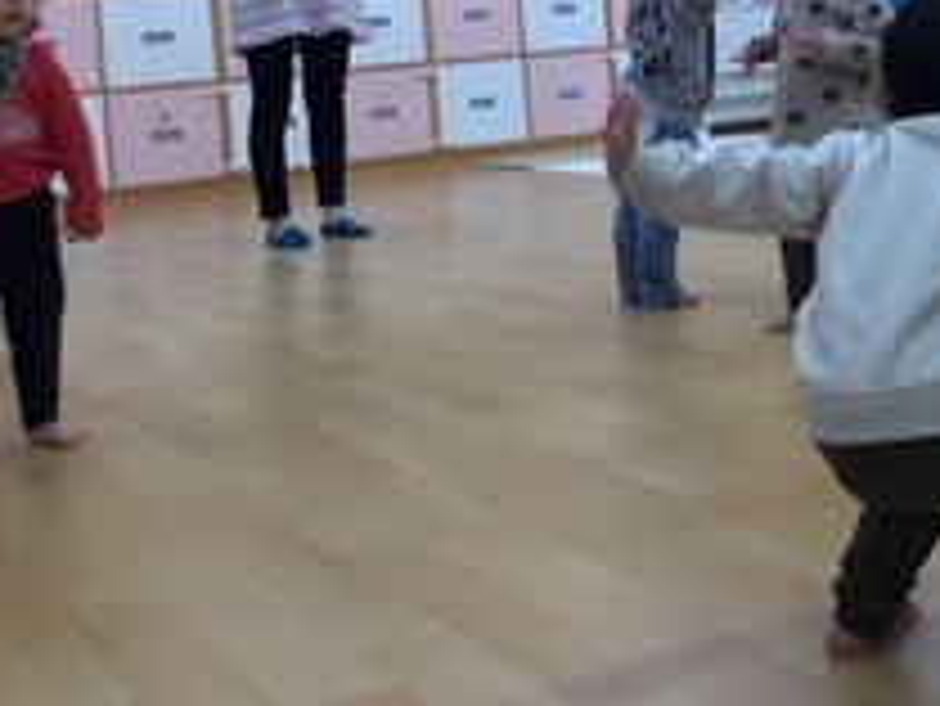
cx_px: 720
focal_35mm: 62
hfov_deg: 30.6
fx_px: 1685
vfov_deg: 23.0
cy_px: 49
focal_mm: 3.3
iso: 25
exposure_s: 1/40
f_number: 2.4
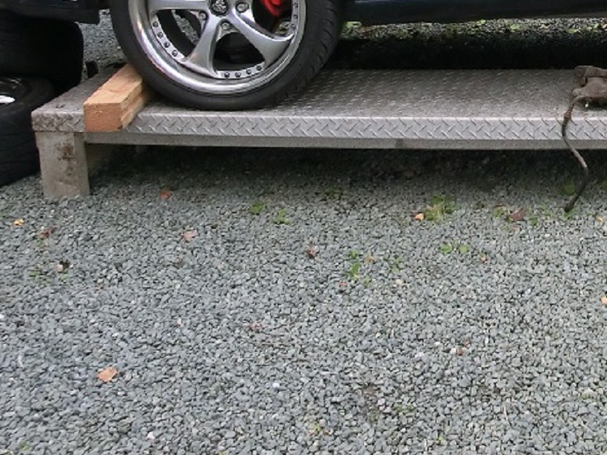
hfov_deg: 29.8
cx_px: 645
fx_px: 1034
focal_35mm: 59
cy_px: -77
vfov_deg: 23.0
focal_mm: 4.24
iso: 100
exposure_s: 1/60
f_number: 3
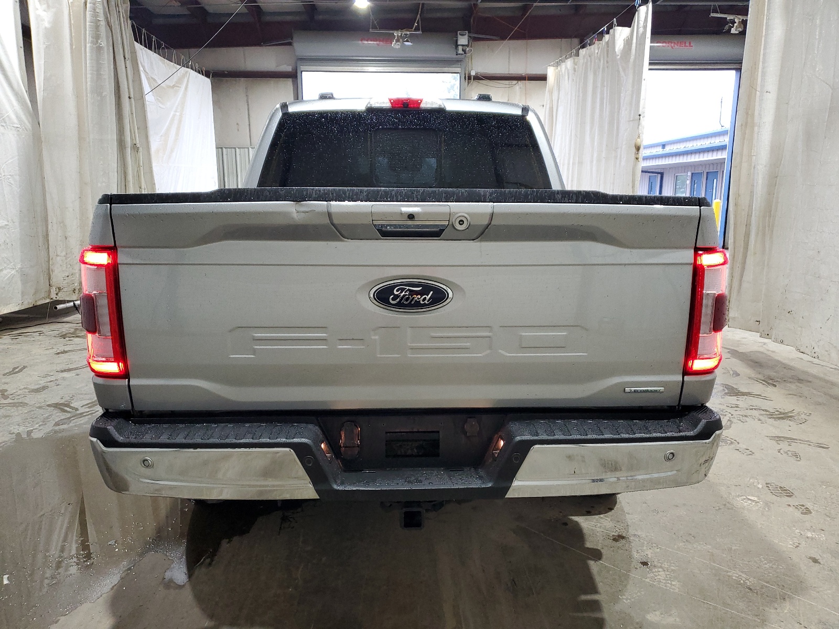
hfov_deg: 67.3
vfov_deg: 53.1
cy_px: 314
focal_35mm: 26
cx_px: 420
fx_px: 630
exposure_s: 1/60.2
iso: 171
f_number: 1.5
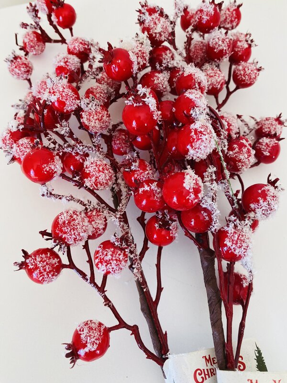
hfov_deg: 53.1
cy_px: 192
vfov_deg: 67.3
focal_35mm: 26
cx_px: 144
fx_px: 287
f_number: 1.8
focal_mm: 4.25
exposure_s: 1/100
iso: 80
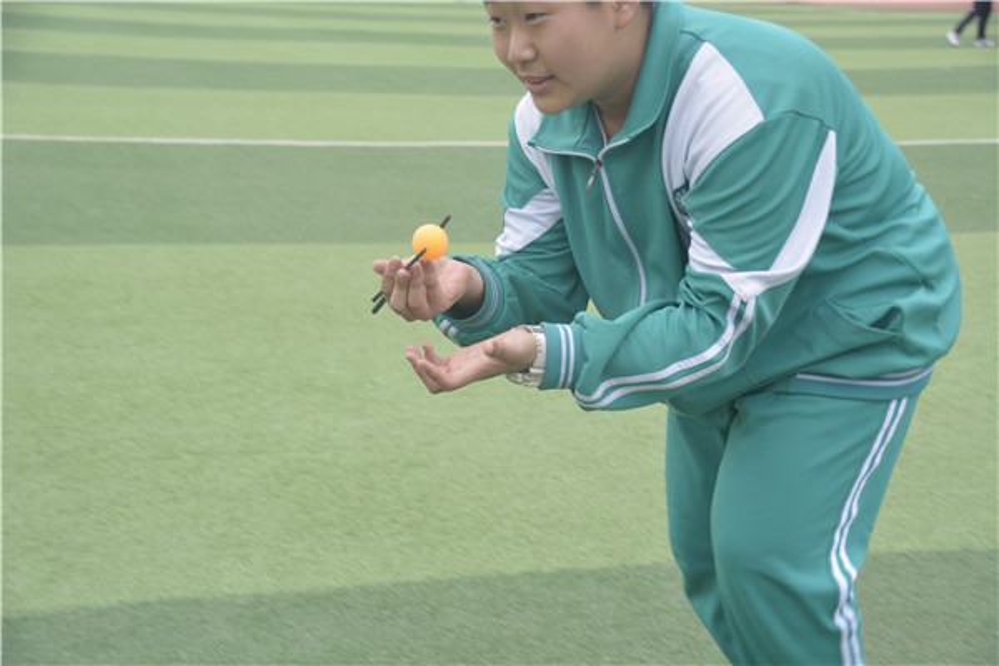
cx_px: 500
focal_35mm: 57
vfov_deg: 23.8
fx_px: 1582
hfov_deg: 35.1
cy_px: 333
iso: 200
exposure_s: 1/160
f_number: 6.3
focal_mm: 38
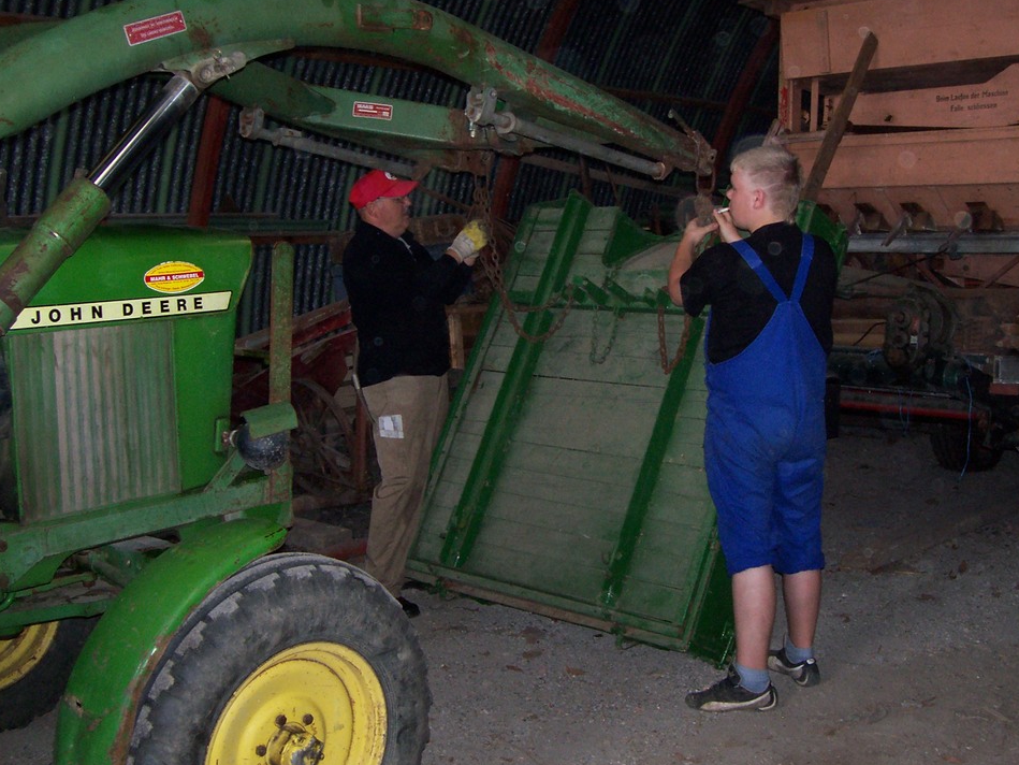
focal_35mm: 43
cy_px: 323
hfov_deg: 43.7
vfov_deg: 33.5
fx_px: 1266
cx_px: 592
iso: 140
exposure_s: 1/112
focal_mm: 5.6
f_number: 2.7
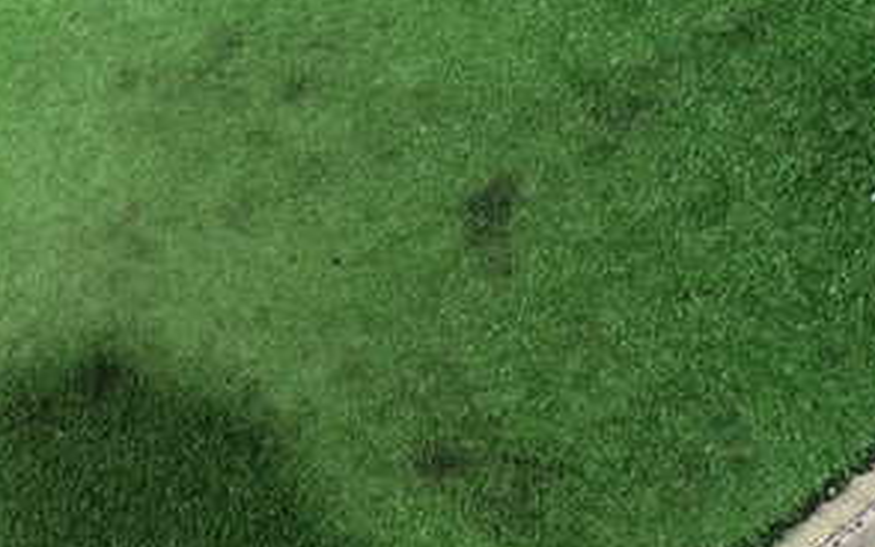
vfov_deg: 23.6
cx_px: 95
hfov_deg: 35.4
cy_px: 110
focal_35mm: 54
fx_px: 1288
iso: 320
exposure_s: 1/30
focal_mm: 4.5
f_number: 2
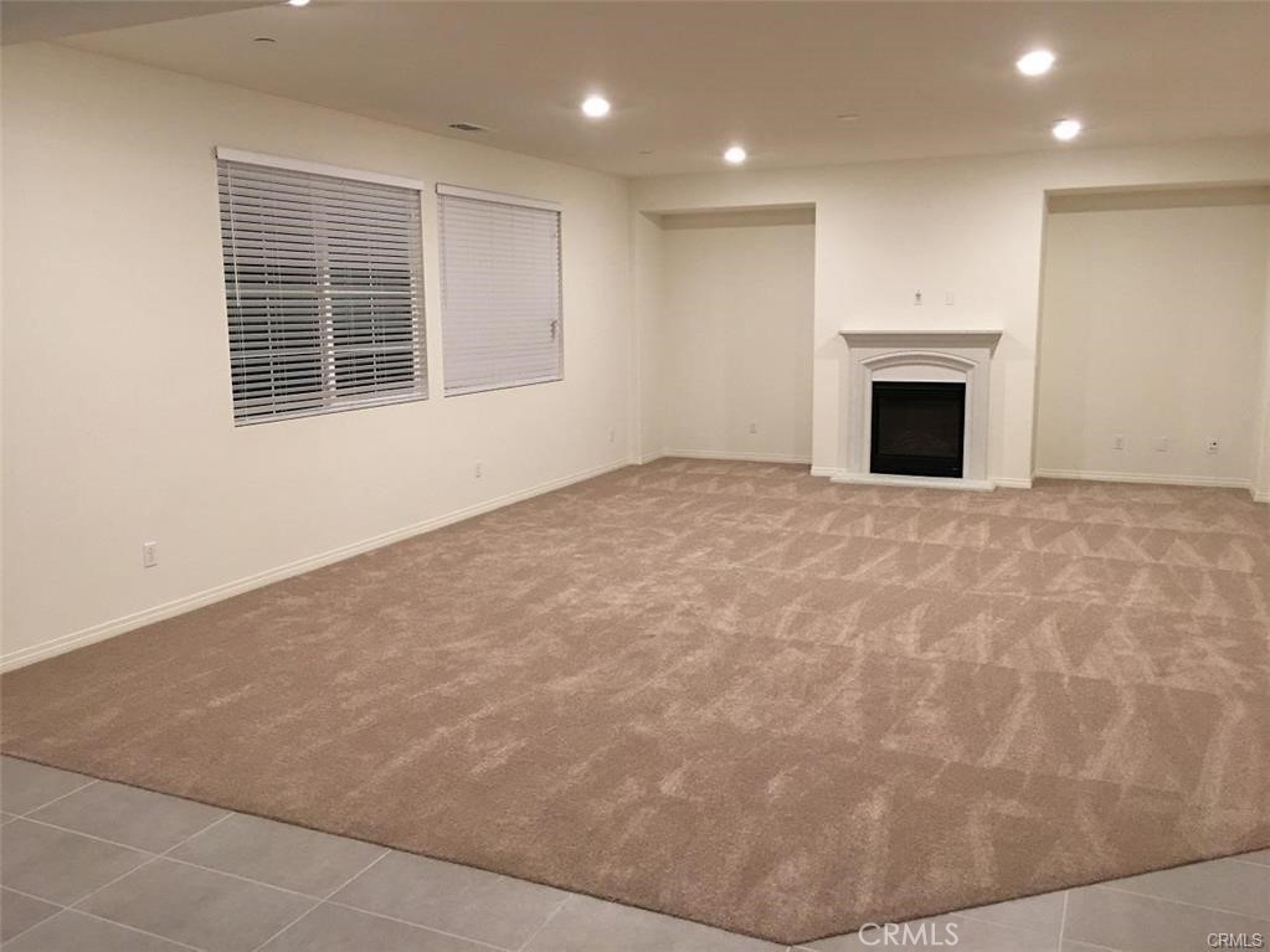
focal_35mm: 29
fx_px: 1064
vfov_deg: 48.2
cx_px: 635
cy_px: 476
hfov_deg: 61.7
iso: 100
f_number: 2.2
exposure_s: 1/15
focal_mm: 4.15
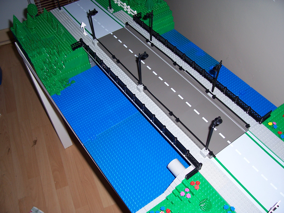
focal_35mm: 34
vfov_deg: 41.8
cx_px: 142
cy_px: 106
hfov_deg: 54.0
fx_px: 279
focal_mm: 5.6
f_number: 2.7
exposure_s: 1/60
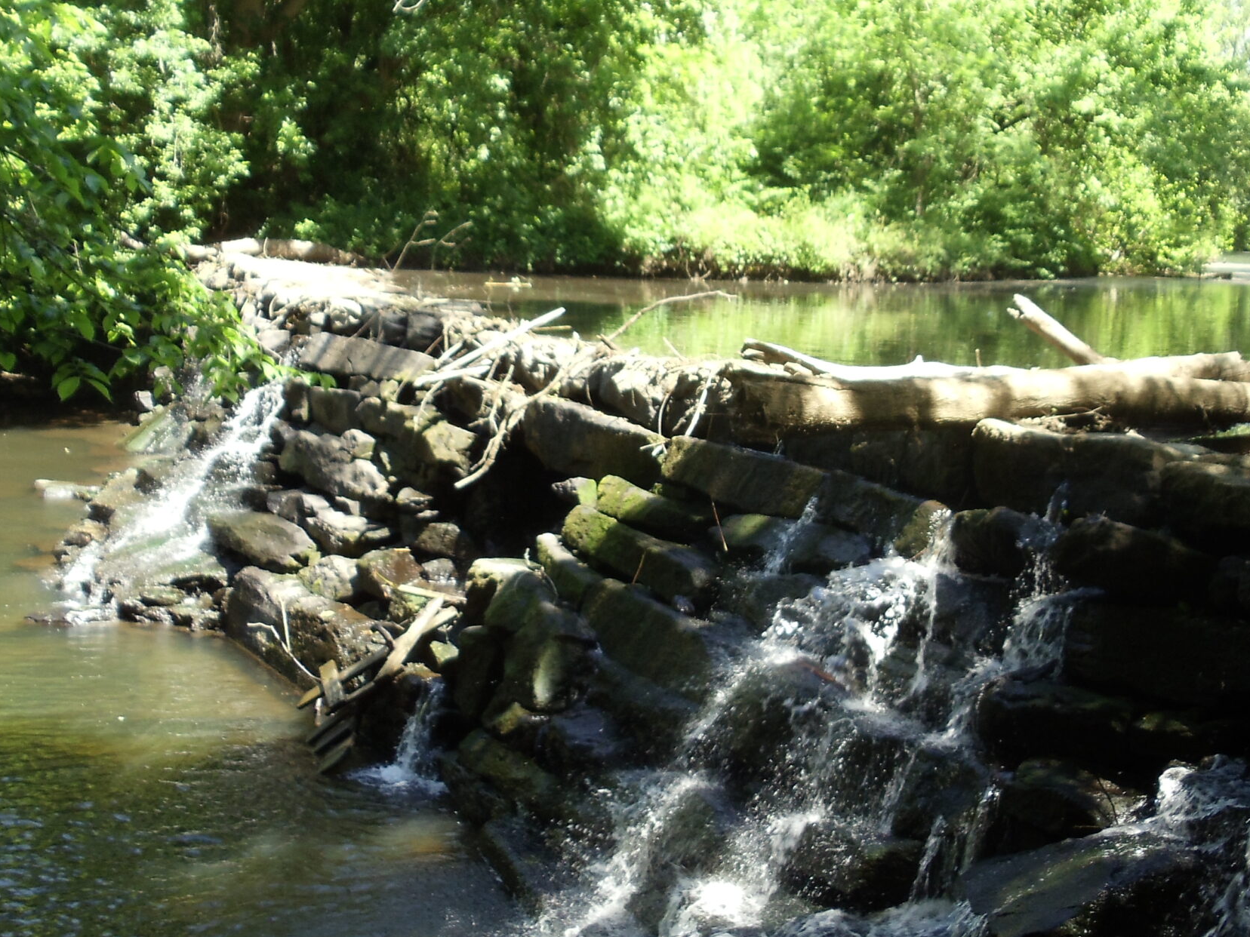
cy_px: 477
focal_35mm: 68
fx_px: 2456
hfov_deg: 28.4
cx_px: 795
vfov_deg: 21.6
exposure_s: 1/125
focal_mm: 6
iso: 100
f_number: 3.5
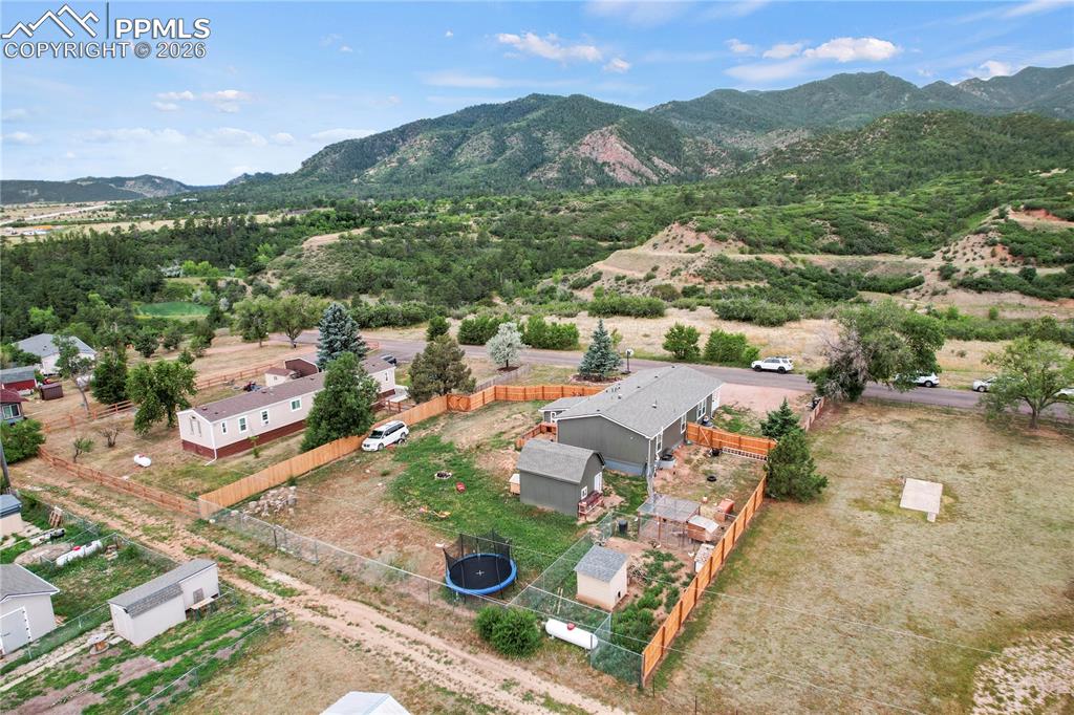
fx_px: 656
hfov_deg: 78.6
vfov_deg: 57.2
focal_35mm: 22
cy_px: 358
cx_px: 537
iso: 100
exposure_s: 1/800
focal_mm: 8.38
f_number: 2.8
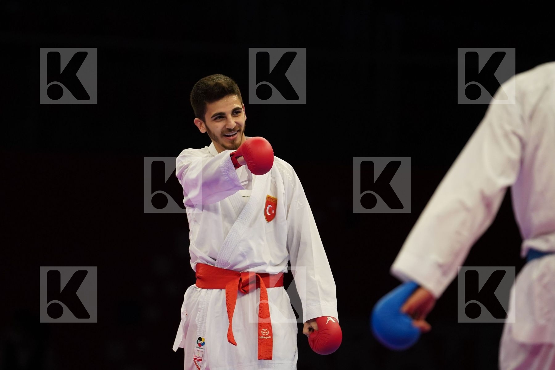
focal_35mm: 276
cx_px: 278
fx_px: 4255
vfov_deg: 5.0
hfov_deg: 7.5
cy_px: 185
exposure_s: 1/1000
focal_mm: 184
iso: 2500
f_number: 2.8
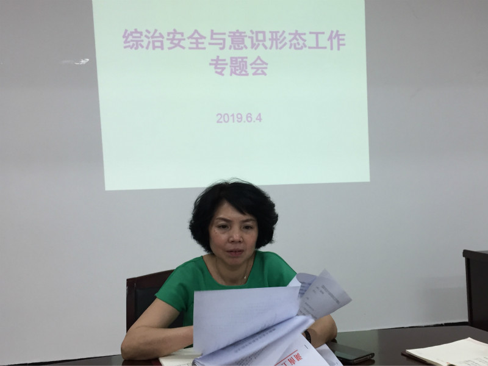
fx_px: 409
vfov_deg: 48.2
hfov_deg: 61.7
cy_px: 183
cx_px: 244
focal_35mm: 29
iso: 50
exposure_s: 1/33
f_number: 2.2
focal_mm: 4.15
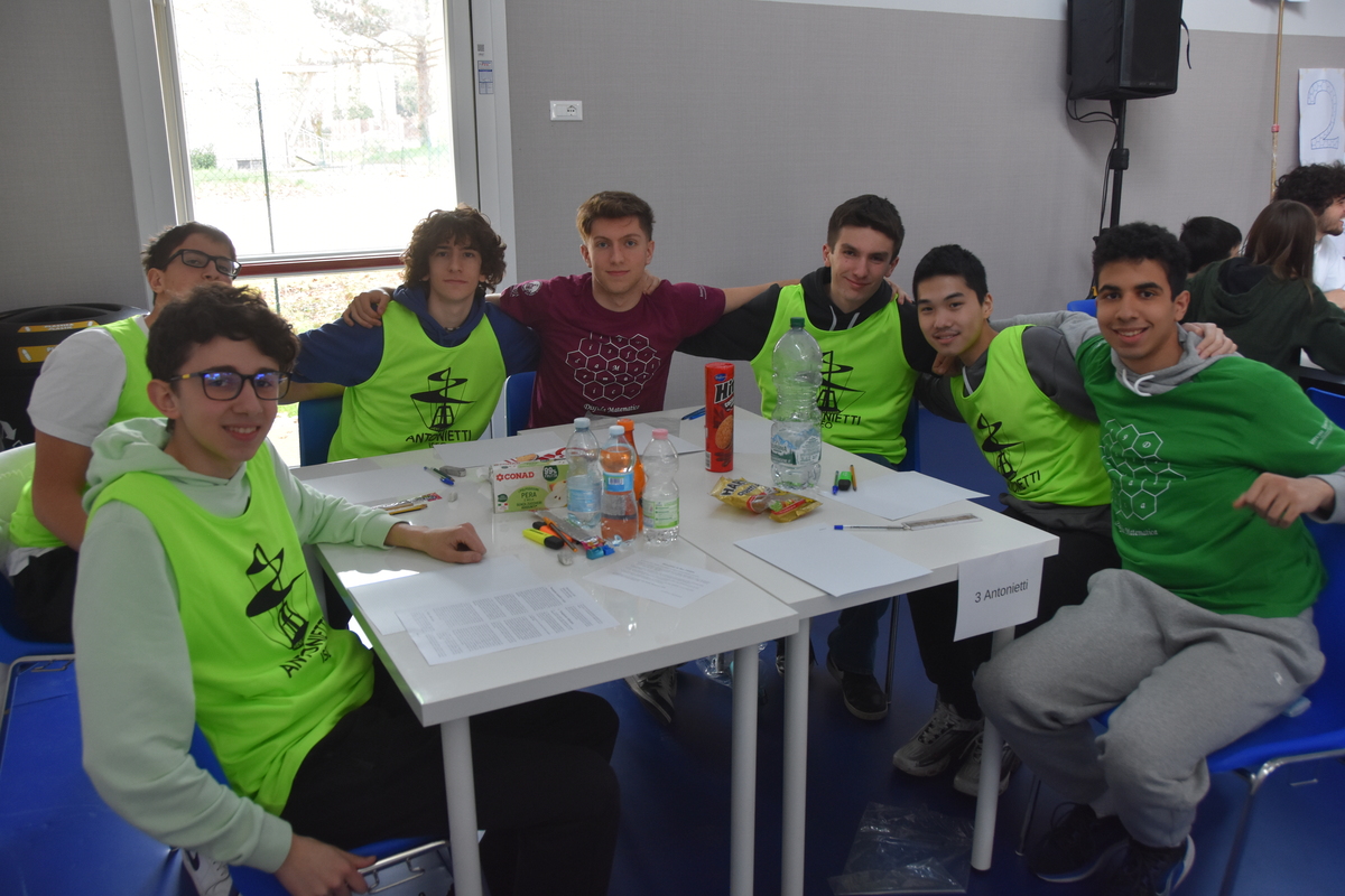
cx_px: 672
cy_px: 448
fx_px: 1121
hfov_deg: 61.9
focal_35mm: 30
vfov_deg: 43.6
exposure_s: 1/80
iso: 800
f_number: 4.5
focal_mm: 20
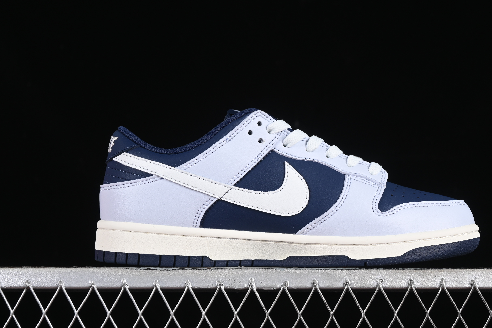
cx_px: 279
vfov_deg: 15.9
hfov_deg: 23.6
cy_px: 152
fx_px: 1175
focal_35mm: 86
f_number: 7.1
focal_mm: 50
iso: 160
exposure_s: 1/60
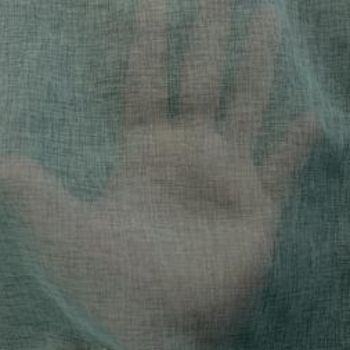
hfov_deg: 52.5
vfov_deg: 52.5
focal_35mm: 31
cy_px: 169
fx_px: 355
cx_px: 174
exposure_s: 1/60
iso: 100
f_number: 1.5
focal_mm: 5.7
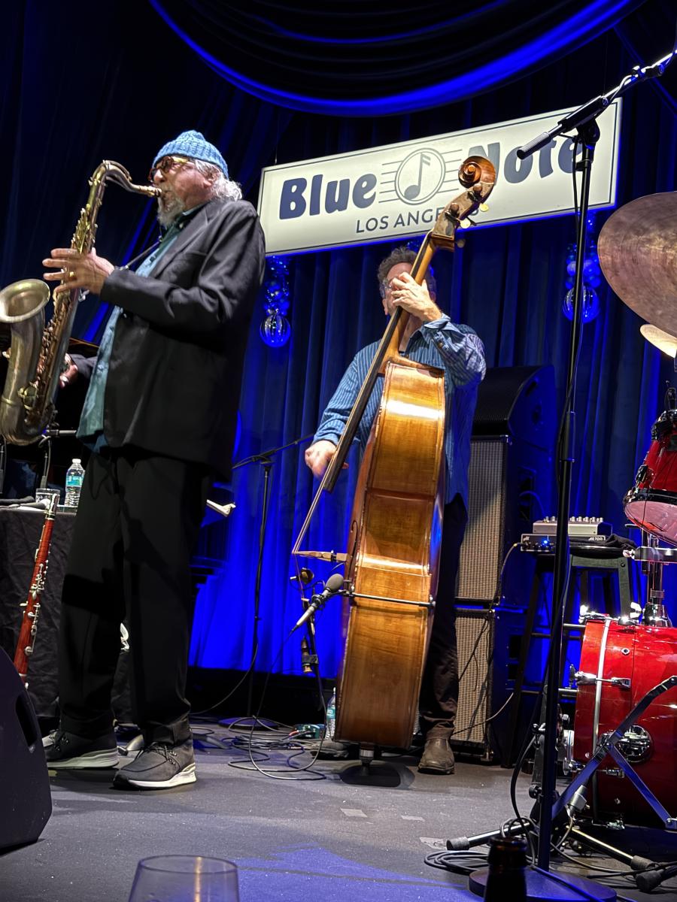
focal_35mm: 48
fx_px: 1252
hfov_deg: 30.3
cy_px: 451
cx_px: 338
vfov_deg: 39.7
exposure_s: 1/15
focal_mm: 6.76
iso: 800
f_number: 1.78
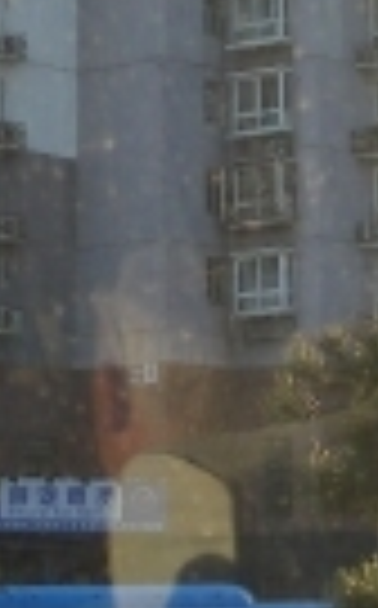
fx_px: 2811
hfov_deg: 7.7
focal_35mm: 170
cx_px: 356
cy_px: 14
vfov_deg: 12.2
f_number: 3.5
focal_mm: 6.3
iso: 80
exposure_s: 1/125
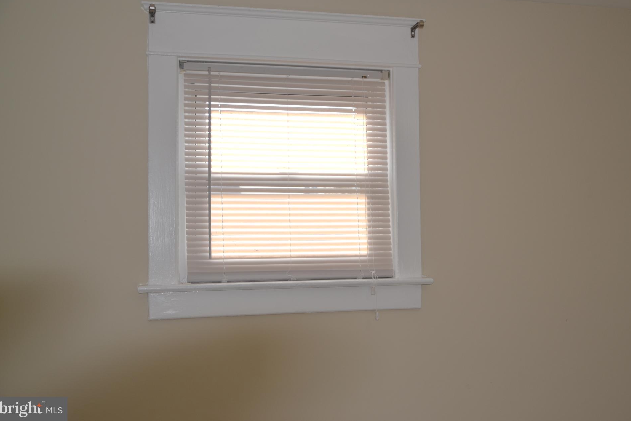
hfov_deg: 49.5
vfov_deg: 34.2
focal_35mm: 39
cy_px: 193
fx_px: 684
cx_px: 335
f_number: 4
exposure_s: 1/160
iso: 100
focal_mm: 24
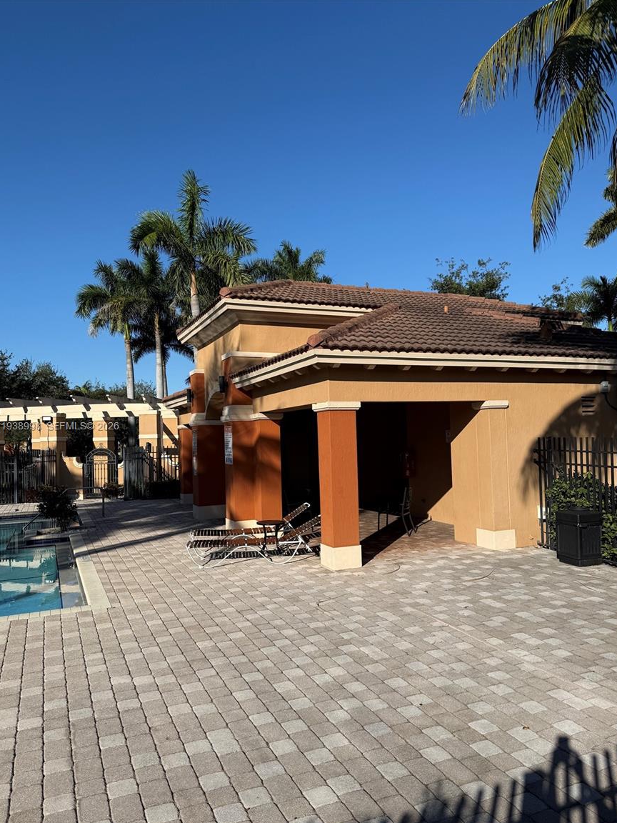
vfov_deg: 69.4
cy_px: 427
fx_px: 594
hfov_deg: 54.9
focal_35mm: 25
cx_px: 308
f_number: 1.78
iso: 80
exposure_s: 1/5714
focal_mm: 6.76
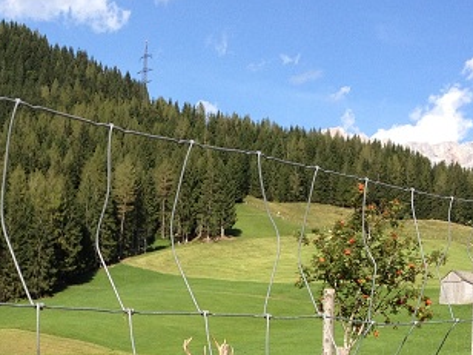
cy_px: 409
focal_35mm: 91
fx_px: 1243
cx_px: 163
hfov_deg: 21.5
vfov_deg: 15.7
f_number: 2.4
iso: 64
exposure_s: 1/1126
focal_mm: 4.28
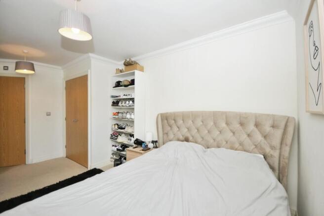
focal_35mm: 15
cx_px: 162
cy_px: 108
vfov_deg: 77.2
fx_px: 135
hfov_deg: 100.4
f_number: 5
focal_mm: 10
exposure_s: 1/60
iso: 200
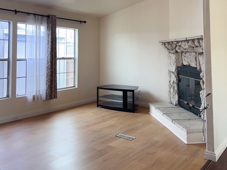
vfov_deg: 39.3
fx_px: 230
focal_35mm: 35
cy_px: 37
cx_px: 114
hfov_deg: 52.6
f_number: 1.5
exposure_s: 1/120
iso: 40
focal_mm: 5.7
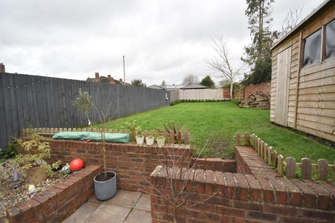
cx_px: 168
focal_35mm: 15
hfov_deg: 100.4
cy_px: 112
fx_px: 140
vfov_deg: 77.4
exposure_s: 1/200
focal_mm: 10
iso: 140
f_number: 5
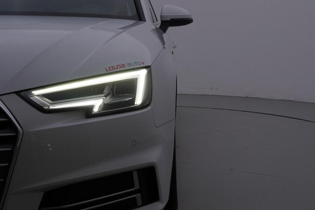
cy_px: 141
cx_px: 205
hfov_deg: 37.2
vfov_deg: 25.4
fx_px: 464
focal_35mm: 53
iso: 125
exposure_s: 1/200
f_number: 6.3
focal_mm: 24
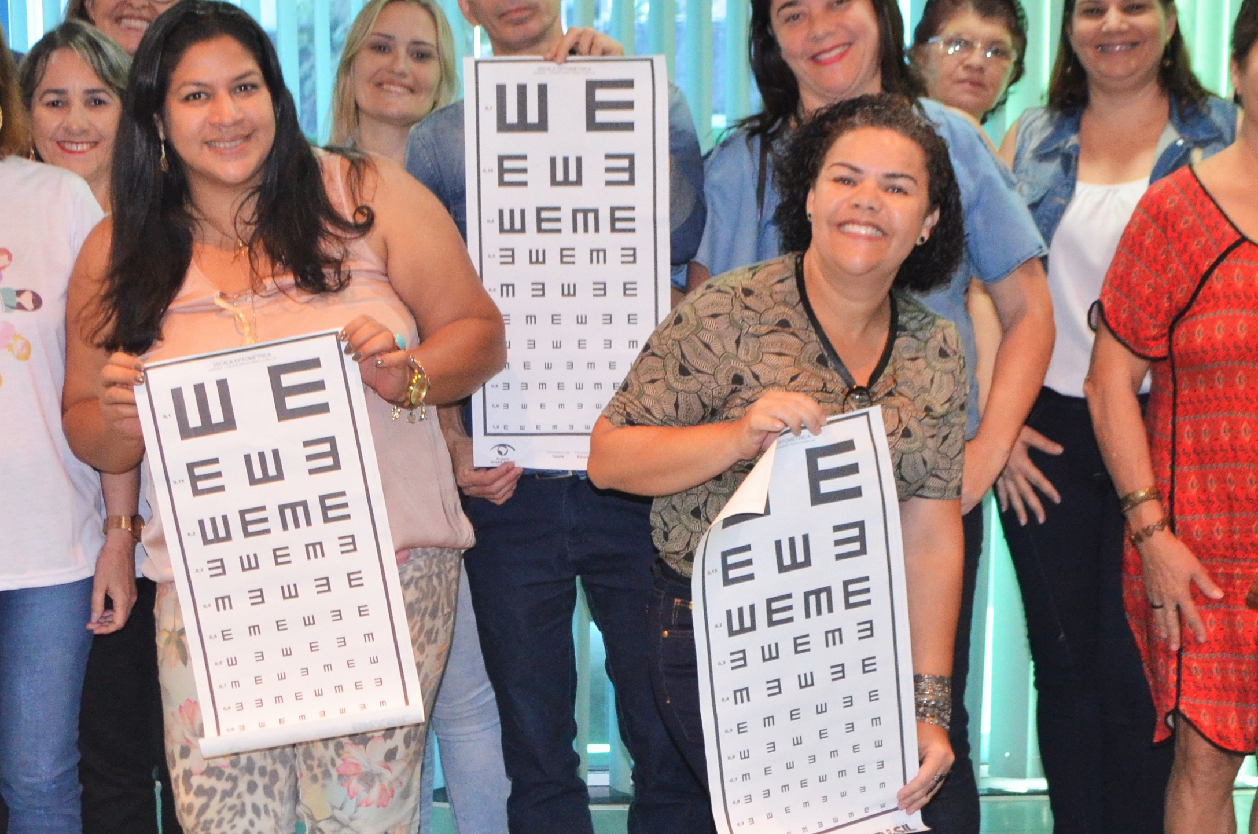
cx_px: 547
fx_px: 2371
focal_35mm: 68
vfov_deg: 19.9
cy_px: 532
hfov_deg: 29.7
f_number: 3.8
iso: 1400
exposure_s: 1/60
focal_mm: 20
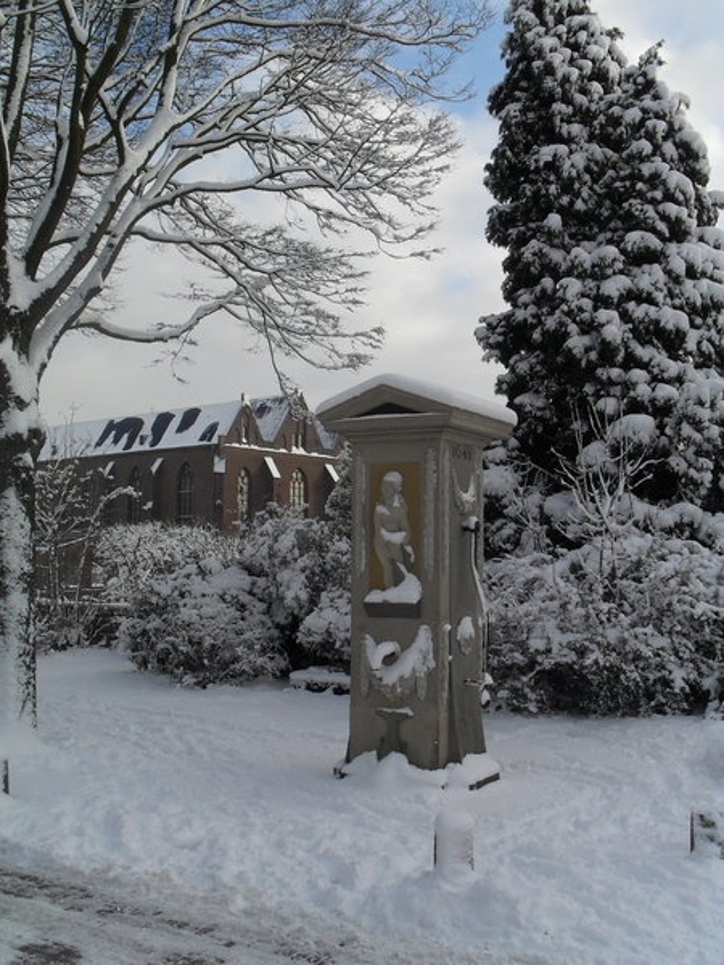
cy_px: 482
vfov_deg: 52.6
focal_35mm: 35
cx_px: 362
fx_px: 976
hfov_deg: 40.7
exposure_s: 1/180
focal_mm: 6.3
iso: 100
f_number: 8.4
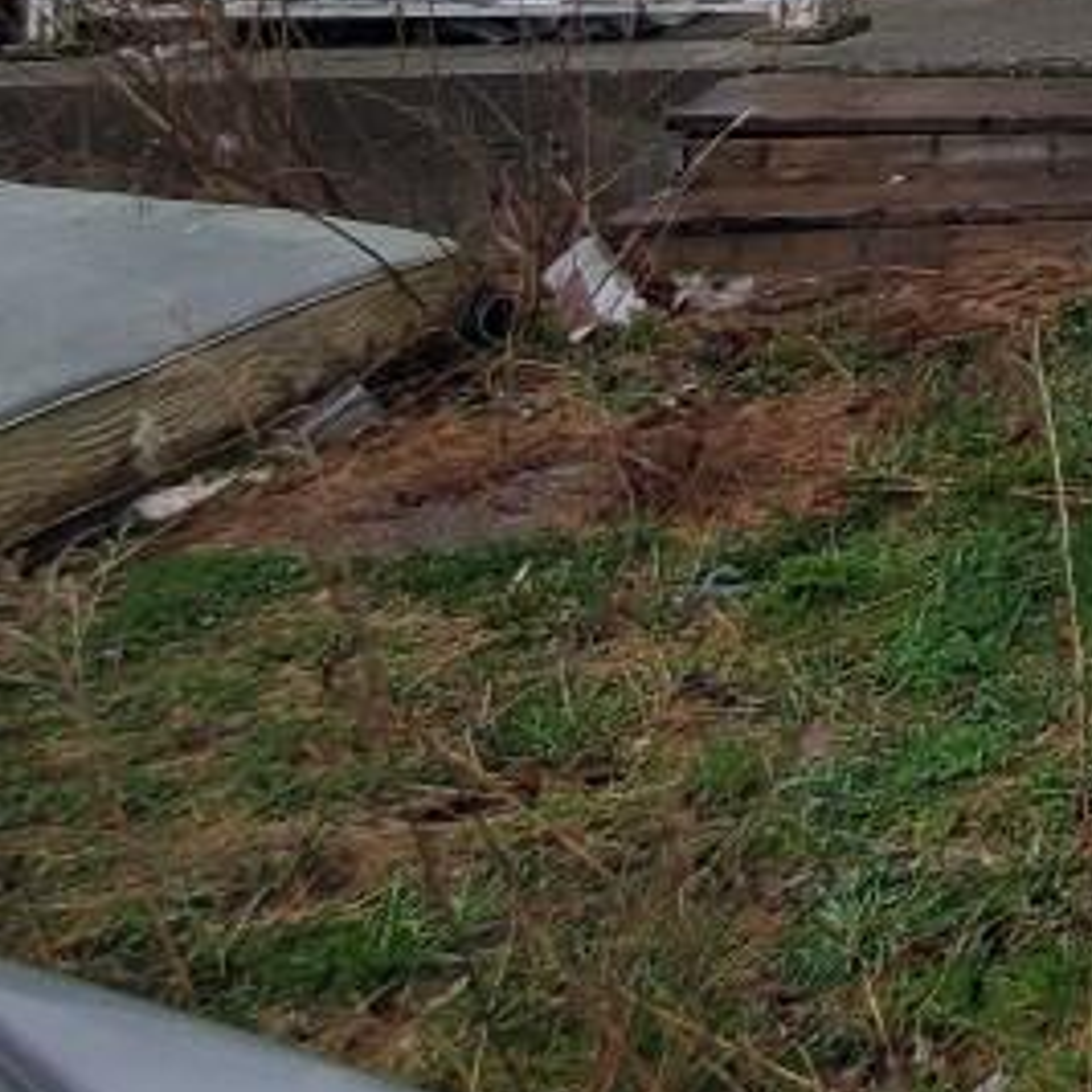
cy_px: -405
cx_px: 1959
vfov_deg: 23.7
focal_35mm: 62
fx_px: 2213
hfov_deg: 20.1
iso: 50
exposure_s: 1/697
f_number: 2.2
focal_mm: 1.8
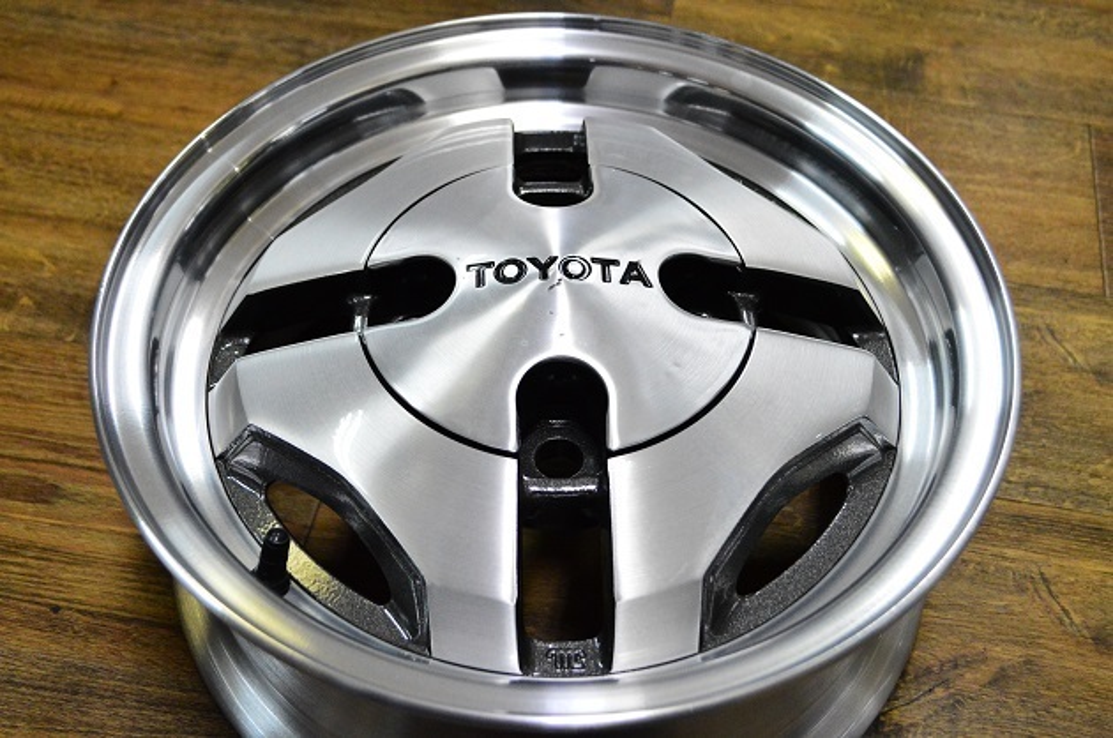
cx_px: 556
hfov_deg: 46.5
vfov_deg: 31.8
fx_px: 1296
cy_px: 369
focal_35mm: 42
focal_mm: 28
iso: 3200
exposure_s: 1/100
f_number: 5
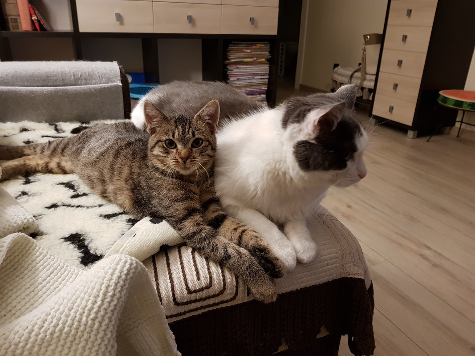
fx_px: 357
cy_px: 178
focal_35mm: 26
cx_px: 238
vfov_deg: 53.1
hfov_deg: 67.3
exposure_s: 1/12
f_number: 1.7
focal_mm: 4.3
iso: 200
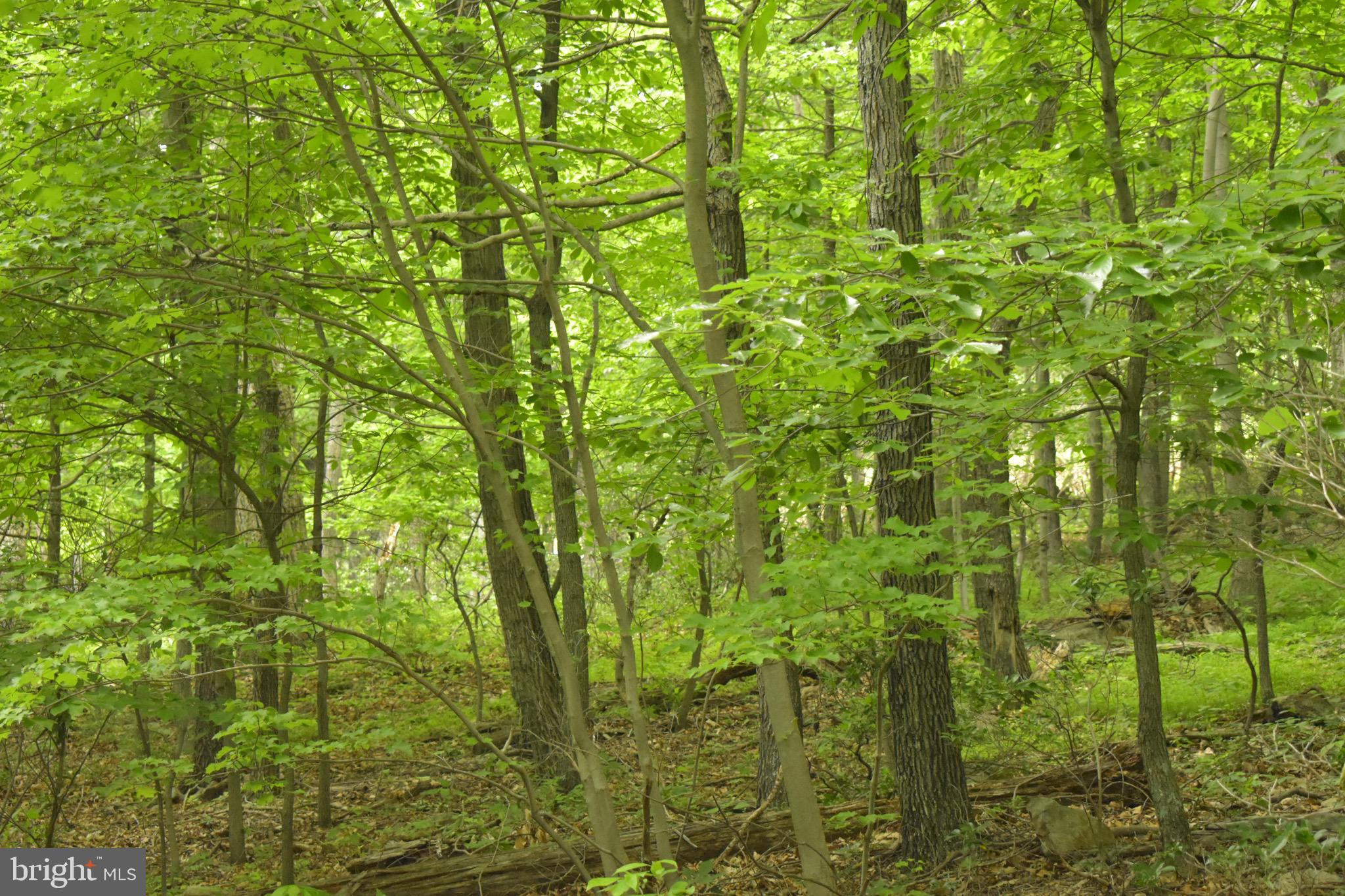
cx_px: 672
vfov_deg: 16.6
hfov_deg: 24.6
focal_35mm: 82
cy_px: 448
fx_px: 3082
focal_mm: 55
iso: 5600
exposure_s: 1/125
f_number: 5.6
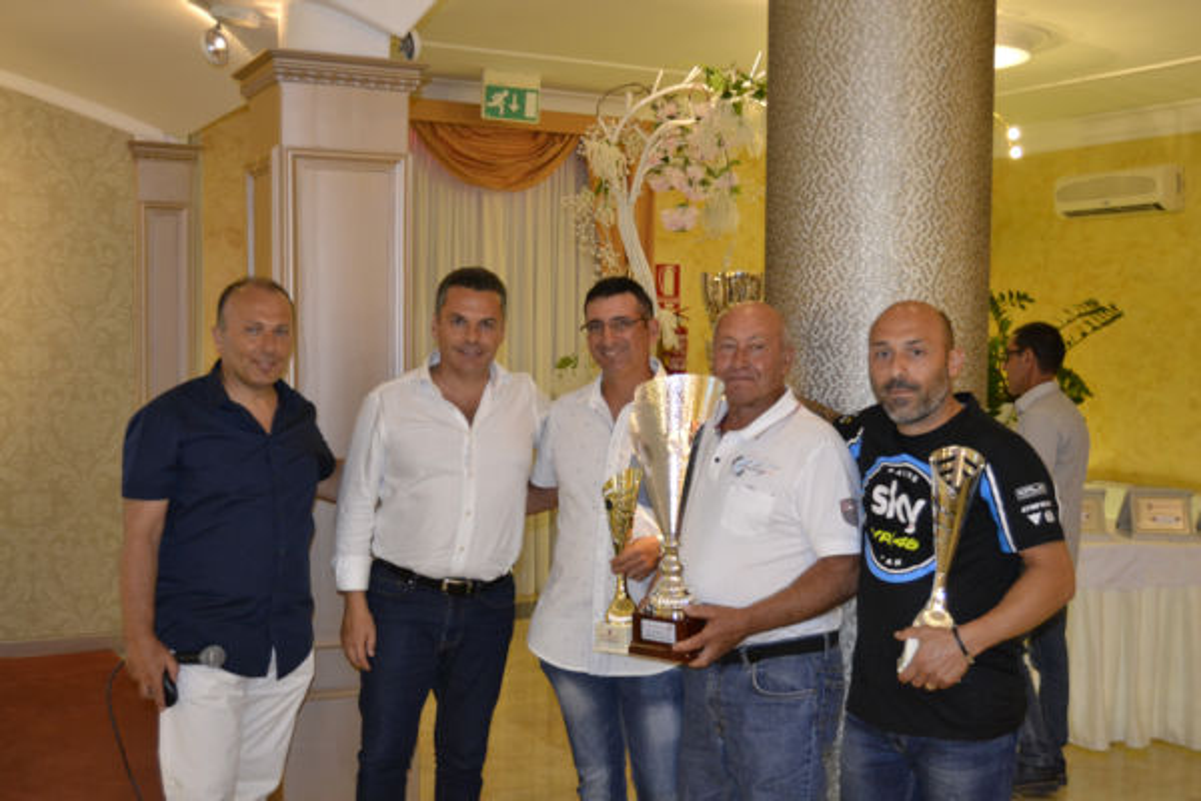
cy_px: 400
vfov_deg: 29.9
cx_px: 600
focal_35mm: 45
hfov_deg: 43.6
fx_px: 1501
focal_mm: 30
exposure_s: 1/60
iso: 1400
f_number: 4.2
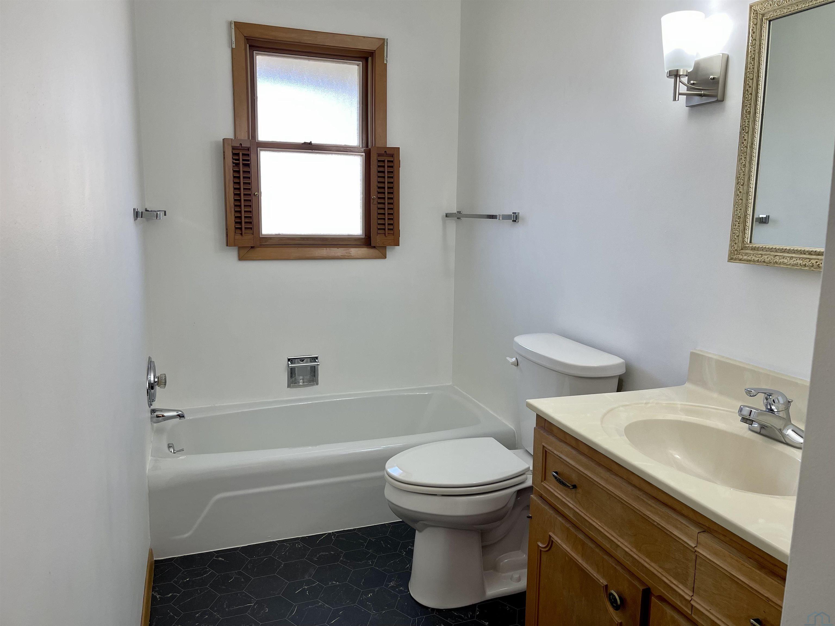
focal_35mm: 25
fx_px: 603
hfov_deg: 69.4
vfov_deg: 54.9
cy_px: 313
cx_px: 418
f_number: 1.6
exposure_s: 1/120
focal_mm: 5.1
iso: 80
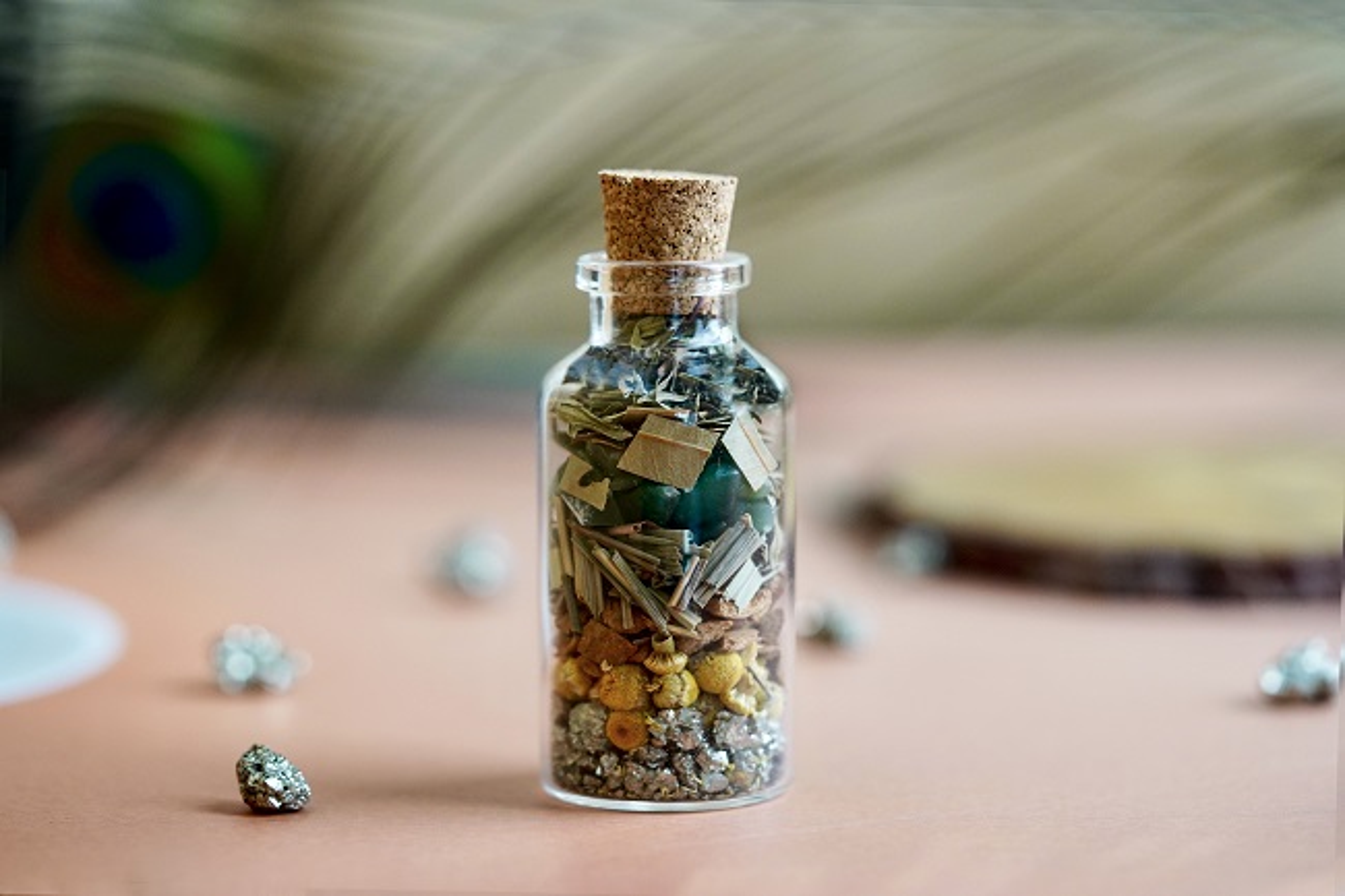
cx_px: 672
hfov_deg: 22.6
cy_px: 448
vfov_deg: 15.2
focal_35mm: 90
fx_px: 3361
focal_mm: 90
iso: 2000
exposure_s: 1/60
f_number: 4
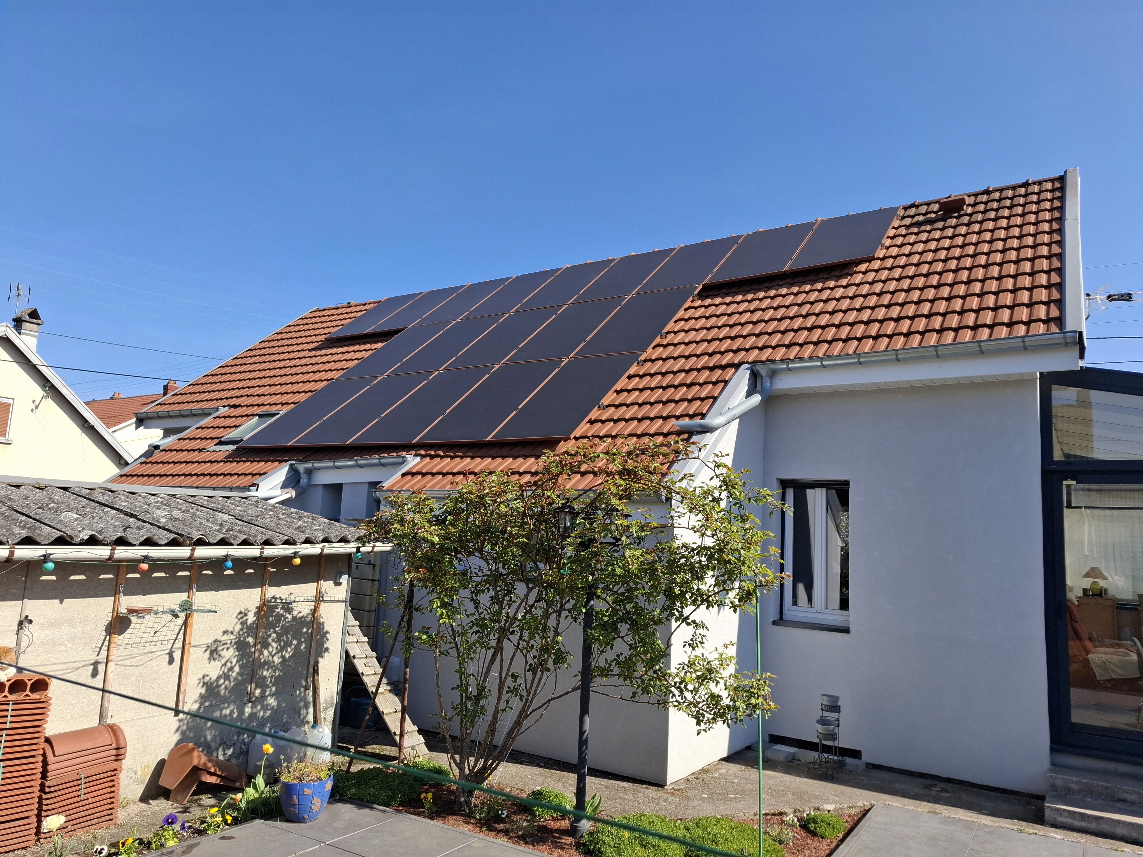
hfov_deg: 73.9
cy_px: 428
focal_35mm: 23
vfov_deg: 58.9
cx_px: 572
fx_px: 759
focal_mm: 5.54
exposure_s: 1/1672
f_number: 1.8
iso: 50
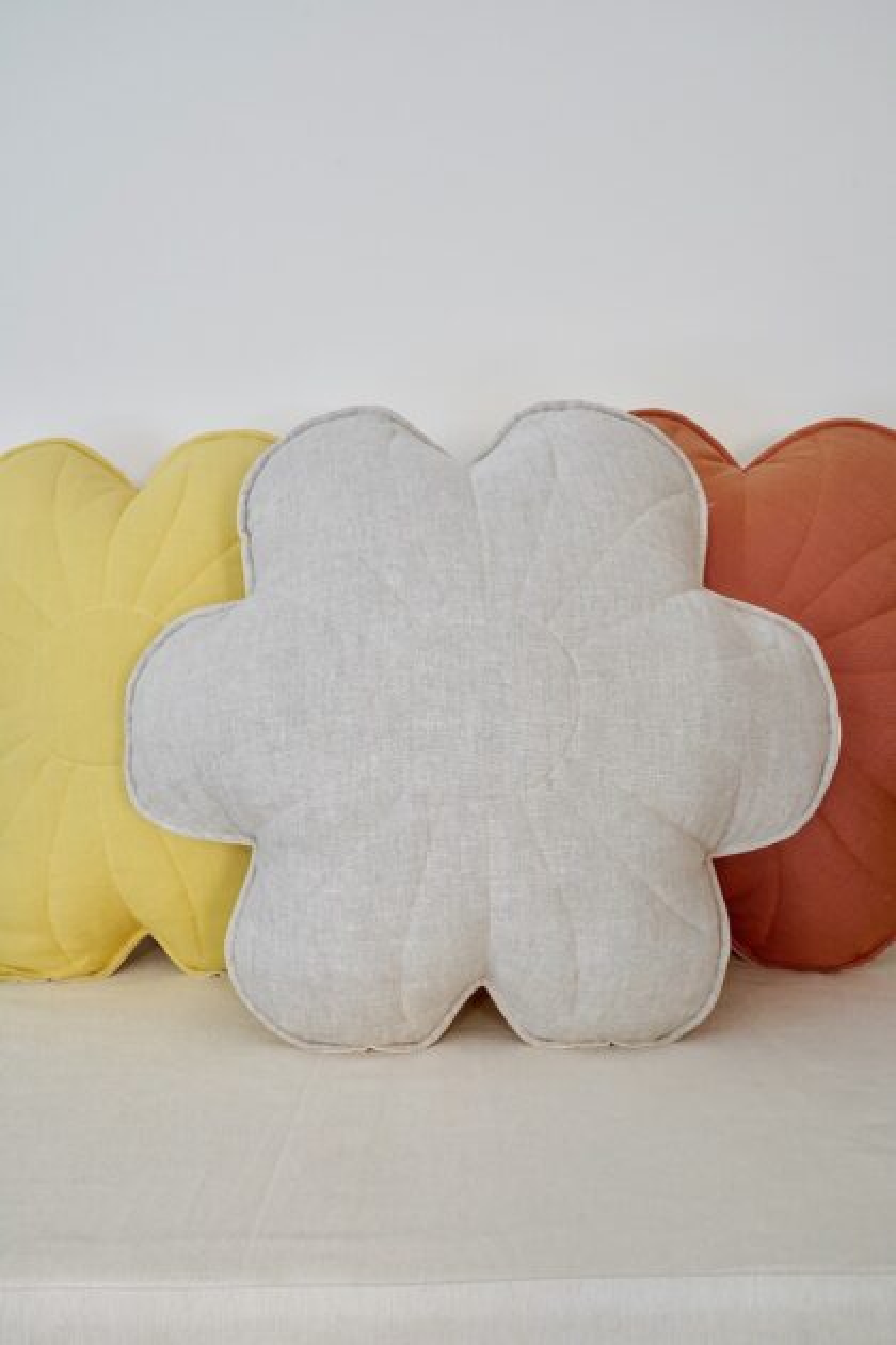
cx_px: 448
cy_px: 672
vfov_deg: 60.3
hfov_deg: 42.3
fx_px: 1157
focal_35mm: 31
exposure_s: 1/20
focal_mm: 31
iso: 800
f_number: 13
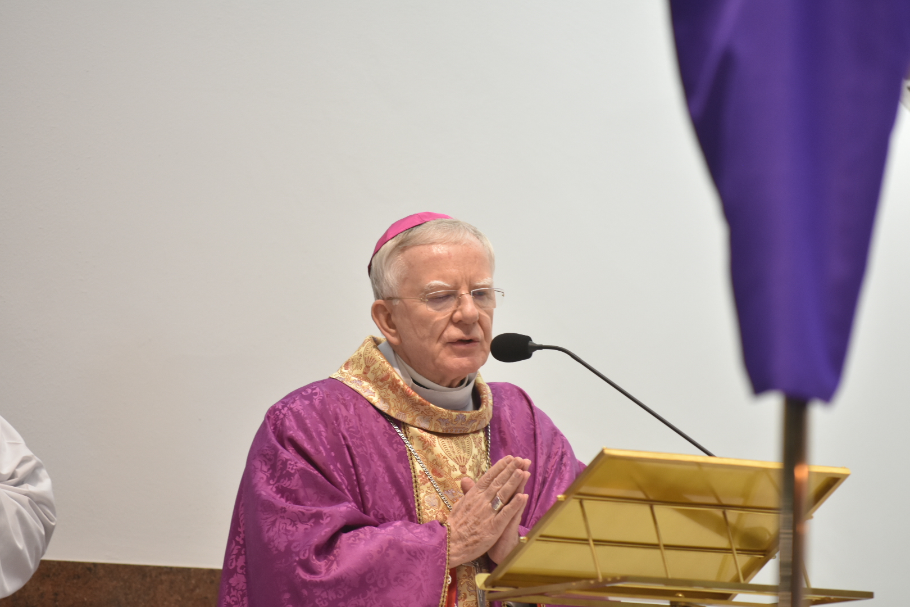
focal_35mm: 300
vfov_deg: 4.6
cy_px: 304
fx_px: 7583
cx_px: 455
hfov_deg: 6.9
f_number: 2.8
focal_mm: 200
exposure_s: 1/80
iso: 800
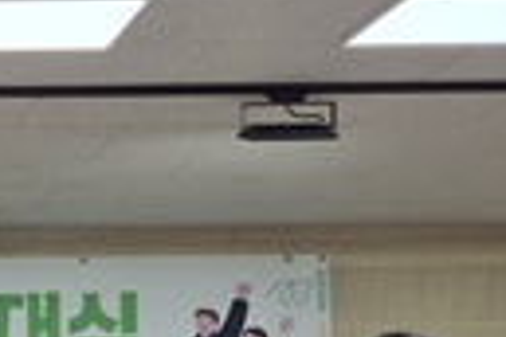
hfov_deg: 17.4
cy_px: 441
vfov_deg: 13.0
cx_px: -322
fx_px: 1434
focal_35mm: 102
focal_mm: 5.4
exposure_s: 1/120
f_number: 1.8
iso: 40
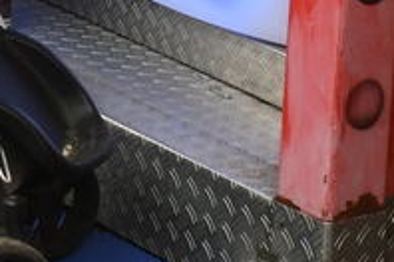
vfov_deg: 6.0
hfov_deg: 9.3
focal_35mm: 218
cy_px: -419
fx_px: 2386
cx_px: -46
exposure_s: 1/60
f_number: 7.1
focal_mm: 24
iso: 400
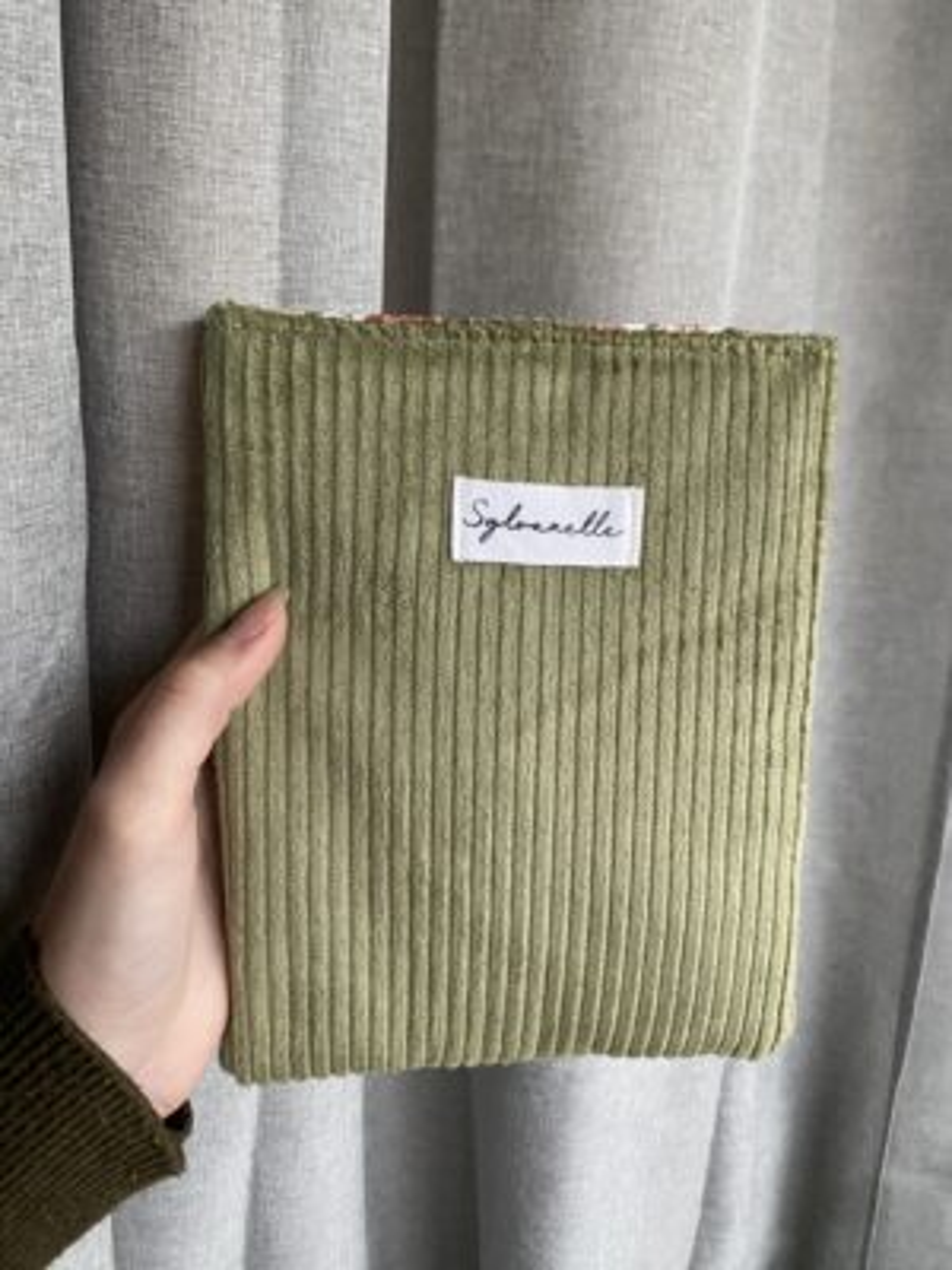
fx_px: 953
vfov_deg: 67.3
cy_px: 635
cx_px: 476
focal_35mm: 26
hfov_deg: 53.1
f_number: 1.8
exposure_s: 1/60
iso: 320
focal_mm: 4.25
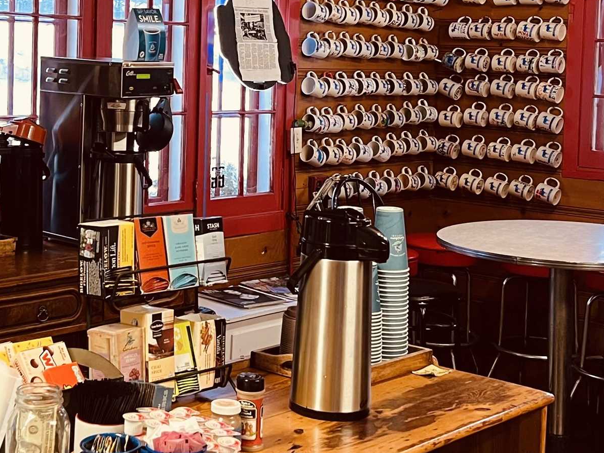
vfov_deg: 21.7
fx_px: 1169
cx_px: 194
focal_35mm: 67
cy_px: 106
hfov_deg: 28.7
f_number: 1.5
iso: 125
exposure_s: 1/42
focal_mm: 5.7
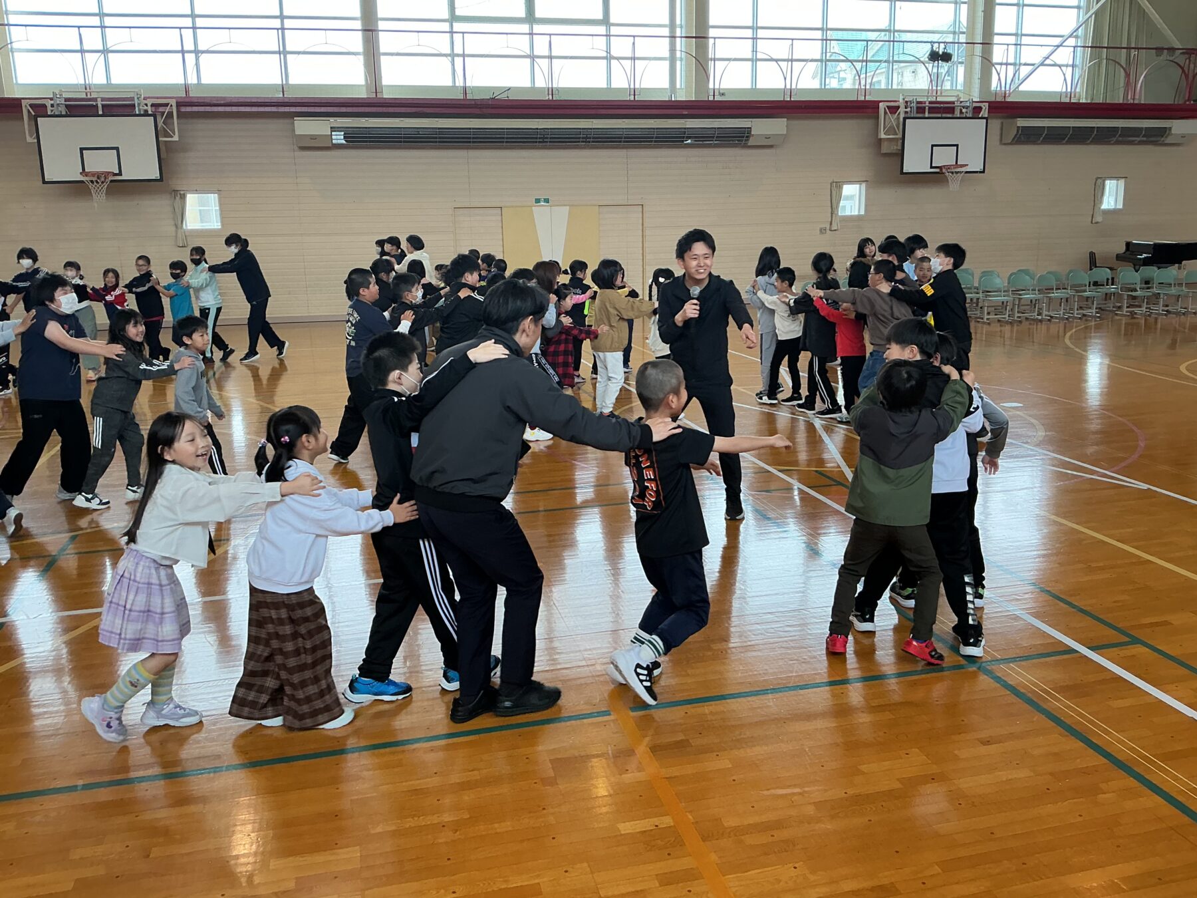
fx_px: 1003
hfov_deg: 61.7
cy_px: 449
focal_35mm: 29
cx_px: 598
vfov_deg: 48.2
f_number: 1.8
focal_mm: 3
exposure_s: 1/100
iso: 32
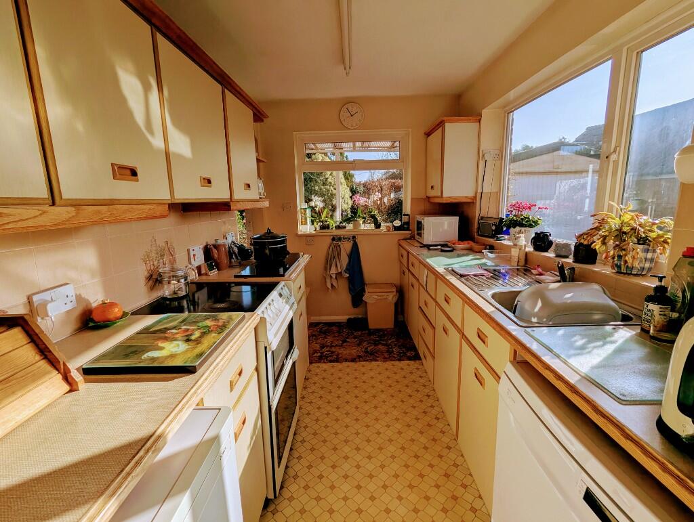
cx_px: 347
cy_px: 261
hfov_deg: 94.4
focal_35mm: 16
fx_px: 321
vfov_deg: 78.2
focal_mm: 2.35
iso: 50
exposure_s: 1/2907
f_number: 2.2
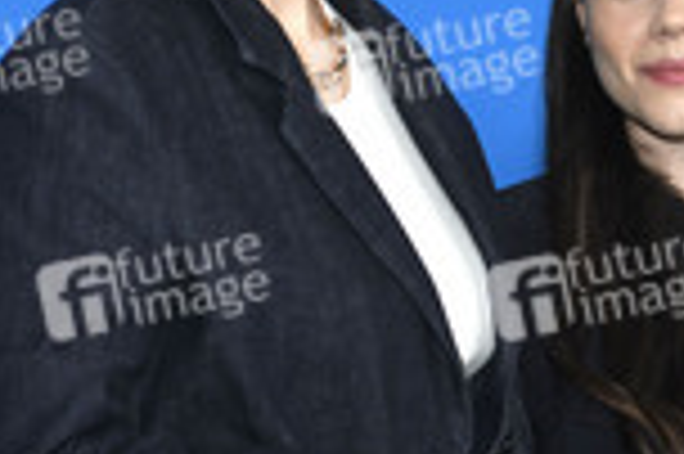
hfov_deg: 9.1
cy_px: 175
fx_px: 4232
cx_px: 934
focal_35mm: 223
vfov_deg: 6.1
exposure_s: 1/400
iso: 640
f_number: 4
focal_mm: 75
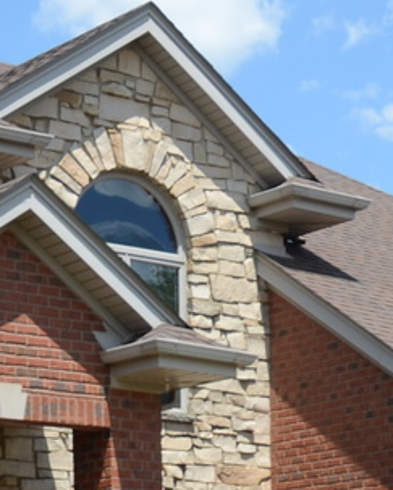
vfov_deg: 13.5
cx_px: 163
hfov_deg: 11.4
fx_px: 1974
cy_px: 671
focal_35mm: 136
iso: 100
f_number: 8
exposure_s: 1/250
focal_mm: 18
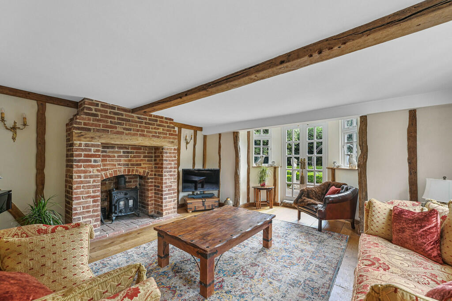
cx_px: 226
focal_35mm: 14
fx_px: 176
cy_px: 150
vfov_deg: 81.1
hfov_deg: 104.3
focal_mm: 14
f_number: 8
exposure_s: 1
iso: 400
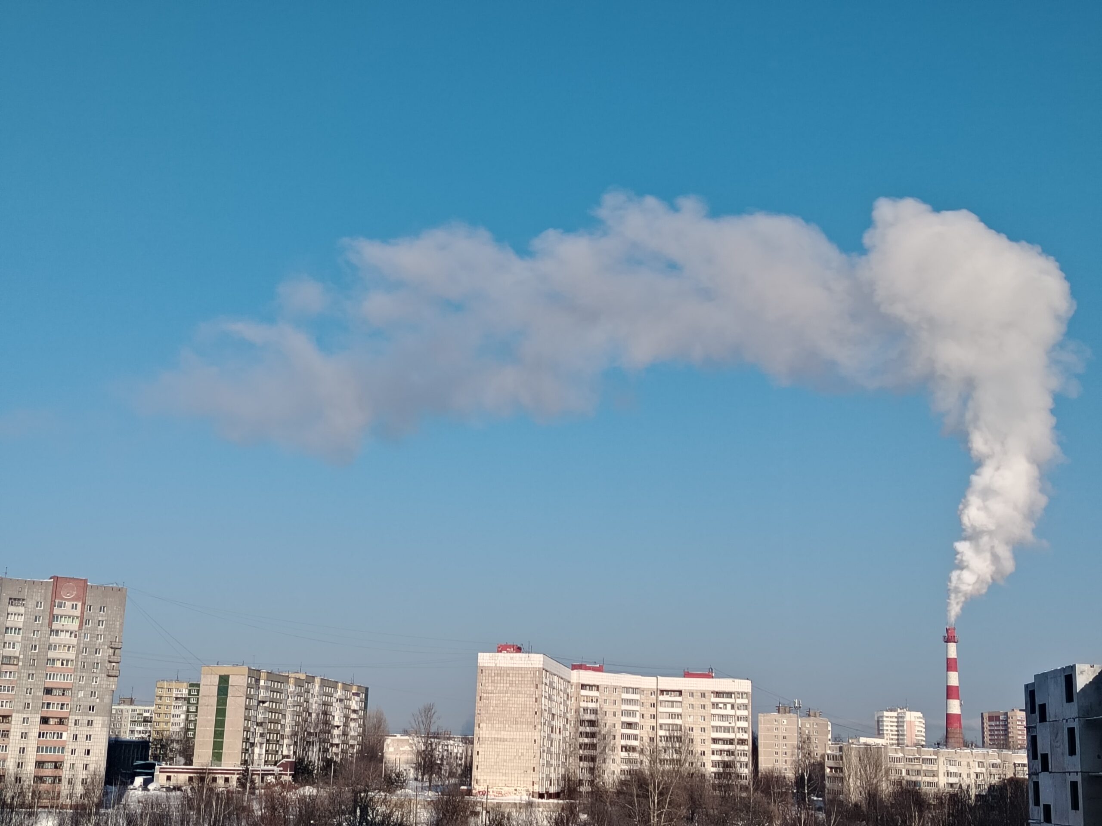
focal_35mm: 48
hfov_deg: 39.7
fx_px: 1528
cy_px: 413
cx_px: 551
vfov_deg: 30.3
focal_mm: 5.25
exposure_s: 1/1121
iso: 100
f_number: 1.75
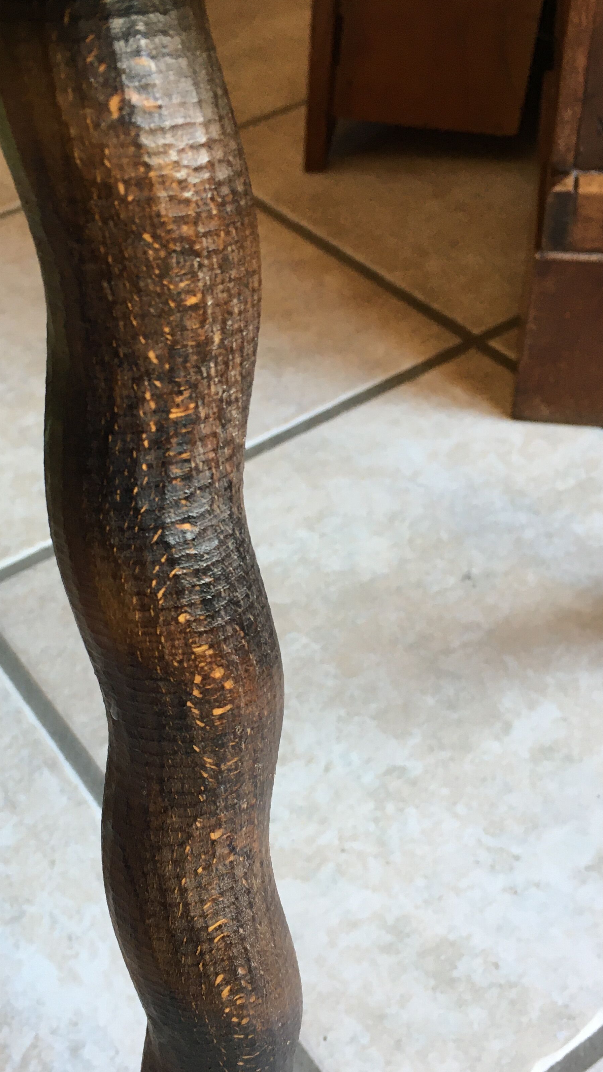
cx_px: 233
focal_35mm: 40
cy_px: 562
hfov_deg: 29.6
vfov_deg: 50.5
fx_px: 1137
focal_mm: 4.15
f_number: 2.2
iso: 80
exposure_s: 1/33
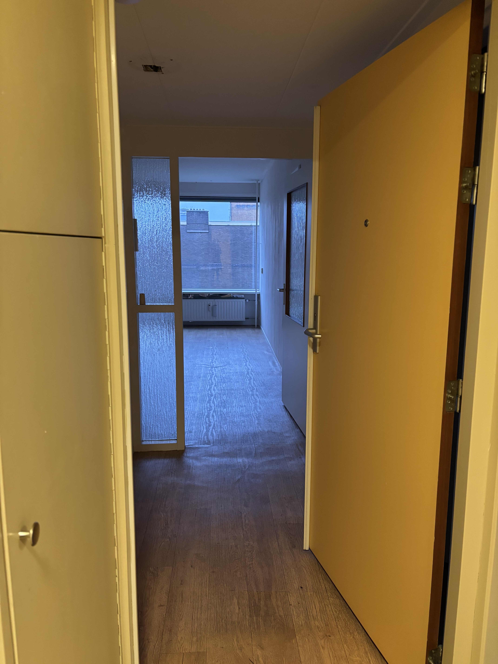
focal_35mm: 26
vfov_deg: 67.3
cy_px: 332
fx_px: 499
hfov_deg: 53.1
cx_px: 249
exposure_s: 1/33
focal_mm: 5.96
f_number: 1.6
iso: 400
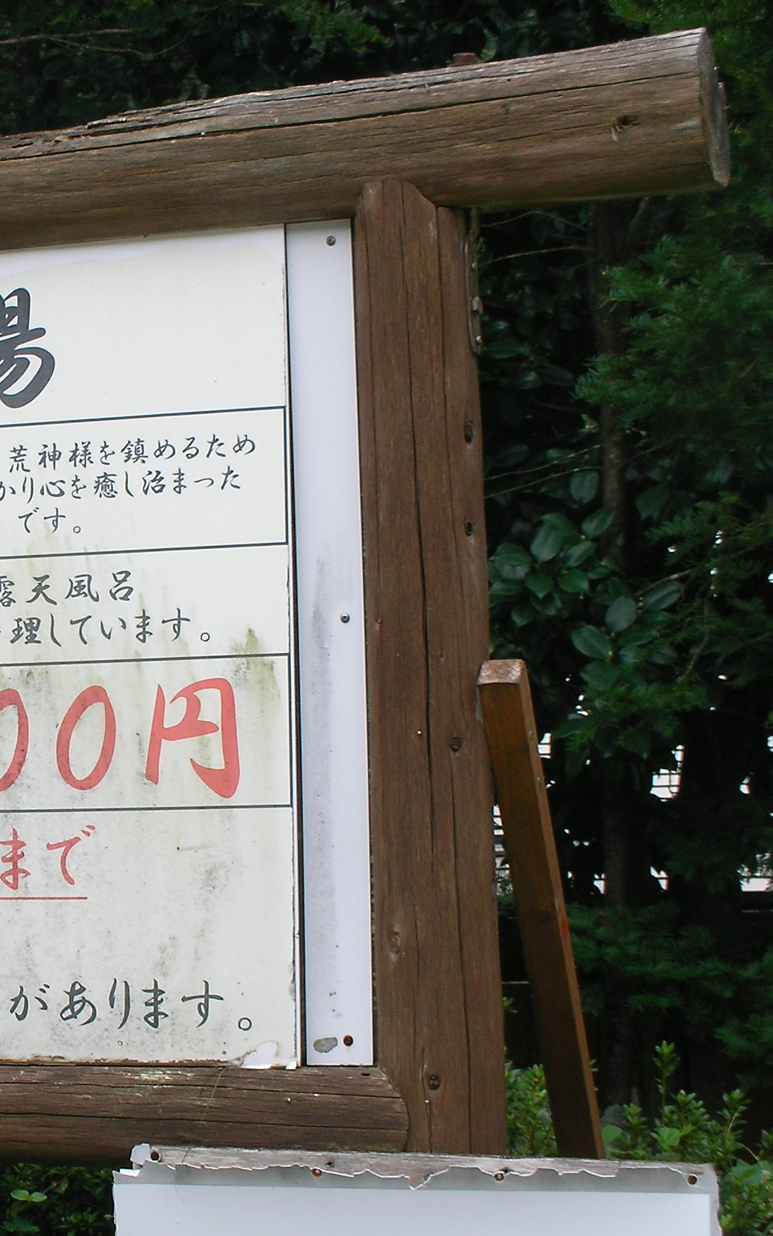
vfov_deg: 21.9
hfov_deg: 13.6
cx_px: -15
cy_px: 619
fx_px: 3203
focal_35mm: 95
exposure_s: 1/227
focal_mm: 11.2
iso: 50
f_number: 4.6
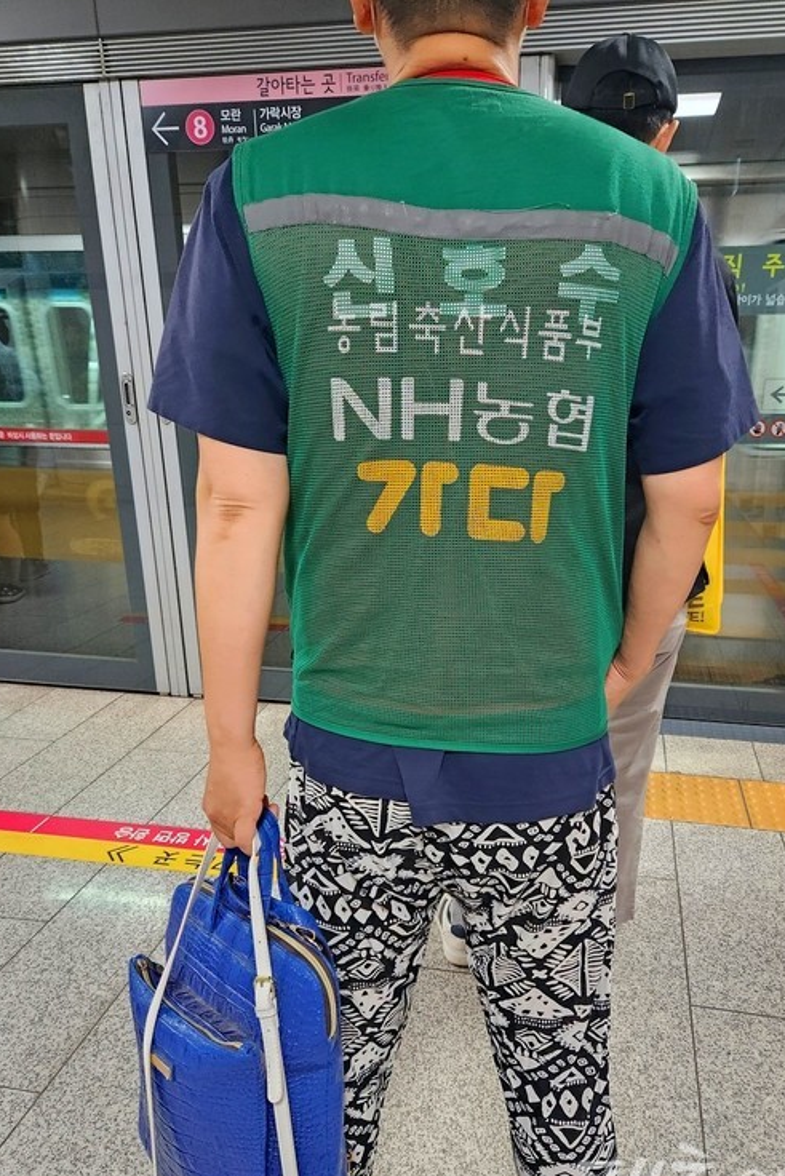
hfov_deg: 49.5
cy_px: 638
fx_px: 850
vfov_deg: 69.3
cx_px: 436
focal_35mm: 26
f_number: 1.8
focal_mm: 5.4
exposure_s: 1/120
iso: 640
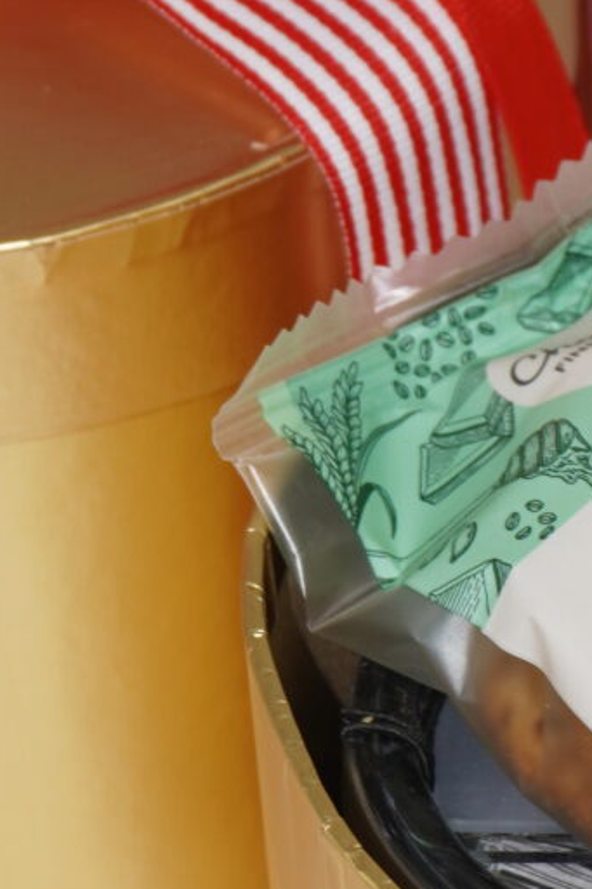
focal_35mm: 195
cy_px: 415
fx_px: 4813
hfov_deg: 7.0
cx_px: 681
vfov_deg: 10.6
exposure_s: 1/125
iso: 100
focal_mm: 26
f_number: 6.3
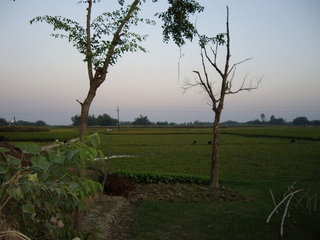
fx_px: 351
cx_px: 160
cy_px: 120
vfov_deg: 37.7
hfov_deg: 49.0
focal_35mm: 38
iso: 100
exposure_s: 1/200
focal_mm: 6.2
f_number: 2.7
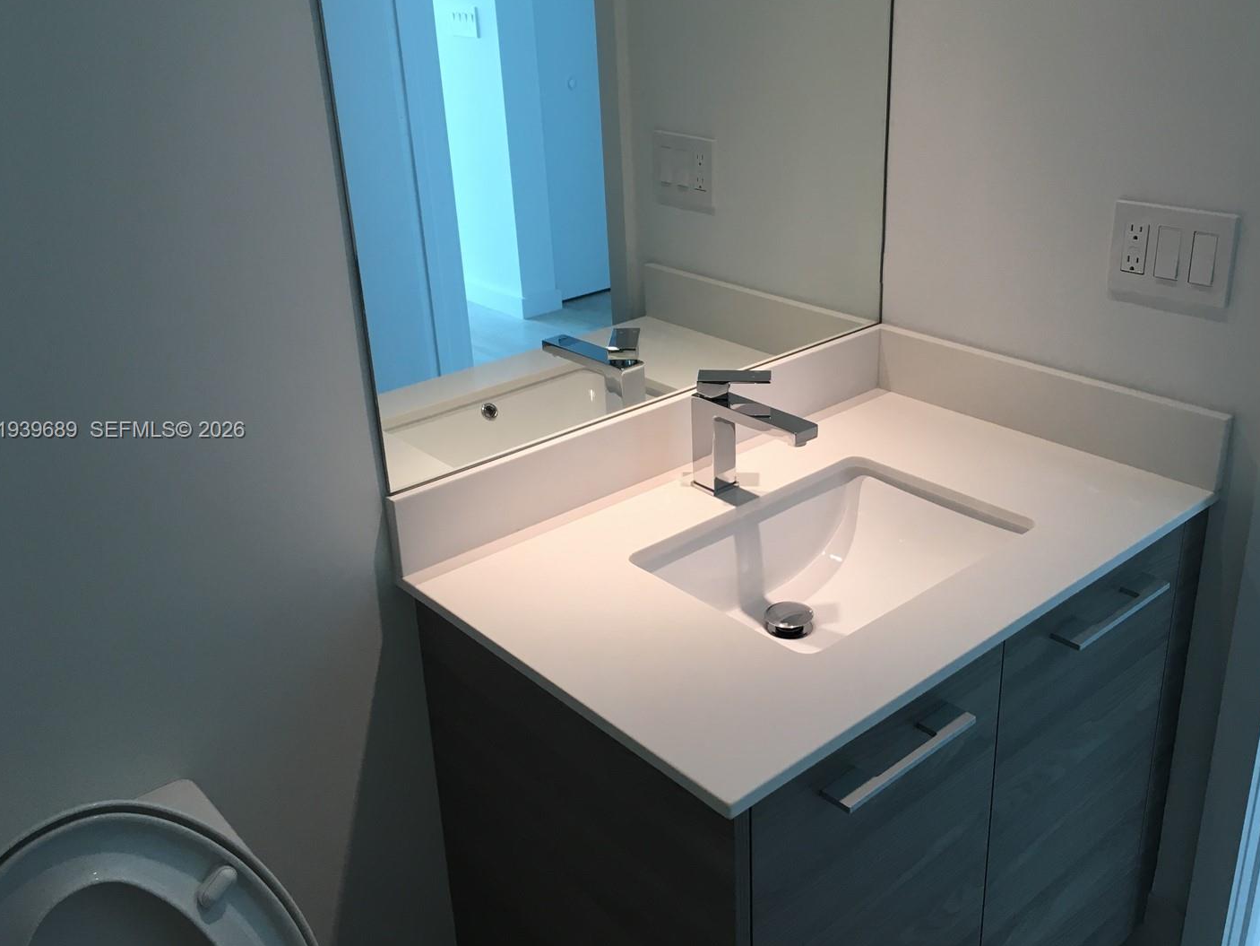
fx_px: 1201
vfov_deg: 42.9
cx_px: 683
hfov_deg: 55.3
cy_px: 431
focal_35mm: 33
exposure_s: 1/30
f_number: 2.2
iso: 32
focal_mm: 4.15
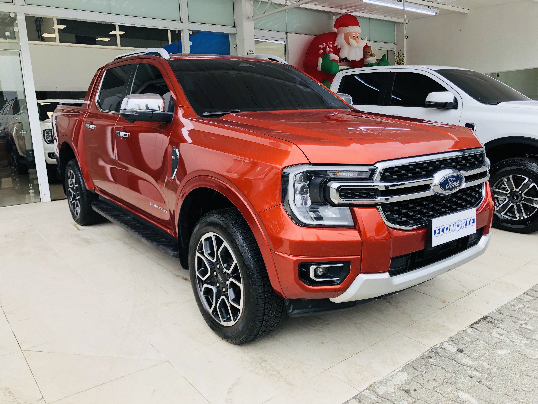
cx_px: 269
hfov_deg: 63.4
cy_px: 202
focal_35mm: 28
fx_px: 435
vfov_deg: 49.7
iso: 40
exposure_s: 1/120
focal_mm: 3.99
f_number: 1.8
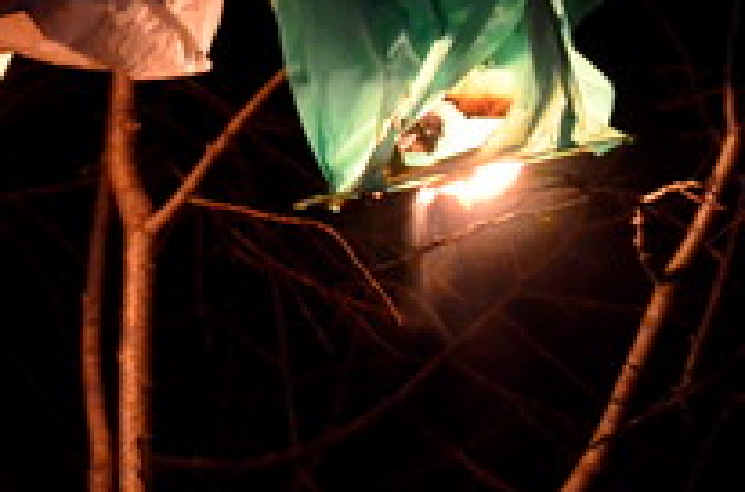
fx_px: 12646
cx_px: -116
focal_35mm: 613
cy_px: 98
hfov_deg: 3.4
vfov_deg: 2.2
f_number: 4.5
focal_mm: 105
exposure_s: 1/30
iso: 3200
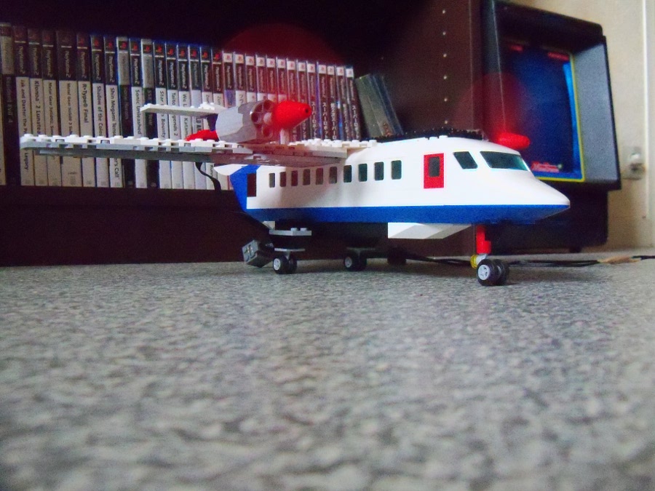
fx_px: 662
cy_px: 246
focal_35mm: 35
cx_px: 328
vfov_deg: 40.7
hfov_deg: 52.6
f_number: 3.5
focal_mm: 6.2
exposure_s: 1/10
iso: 1600
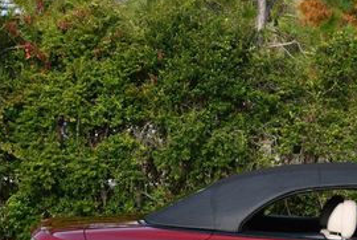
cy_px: 194
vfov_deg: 8.5
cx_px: 390
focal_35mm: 161
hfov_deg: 12.5
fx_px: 1599
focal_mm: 34
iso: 180
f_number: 8
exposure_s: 1/250
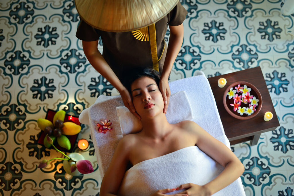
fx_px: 409
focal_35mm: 50
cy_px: 98
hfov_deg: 39.6
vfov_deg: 27.0
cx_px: 147
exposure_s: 1/100
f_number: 2.8
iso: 200
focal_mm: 50
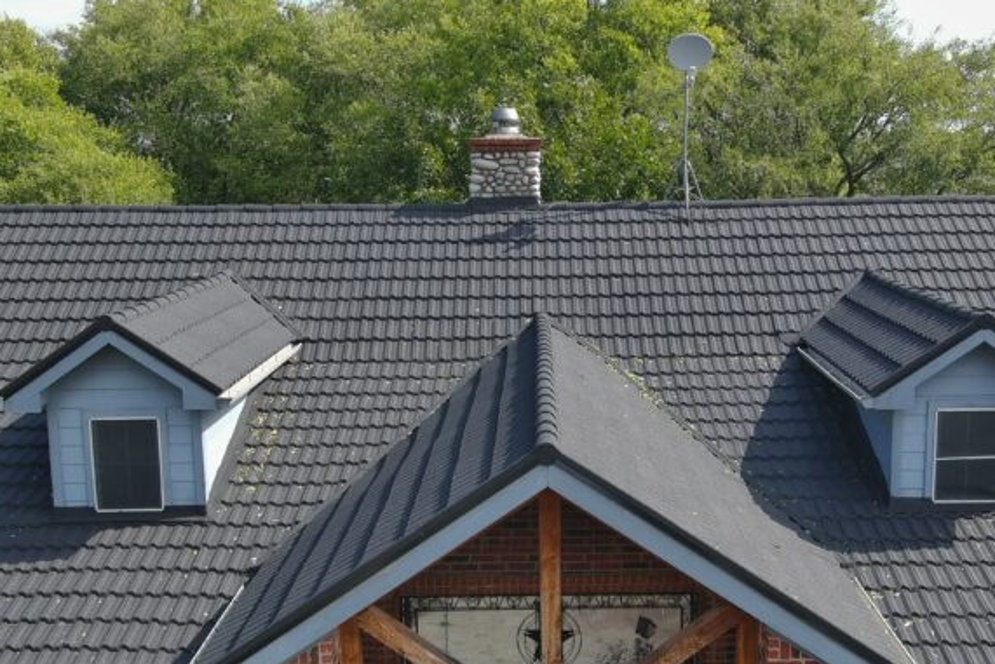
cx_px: 549
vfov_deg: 26.0
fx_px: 1437
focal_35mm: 52
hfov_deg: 38.1
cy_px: 383
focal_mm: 10.57
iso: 100
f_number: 2.8
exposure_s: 1/640
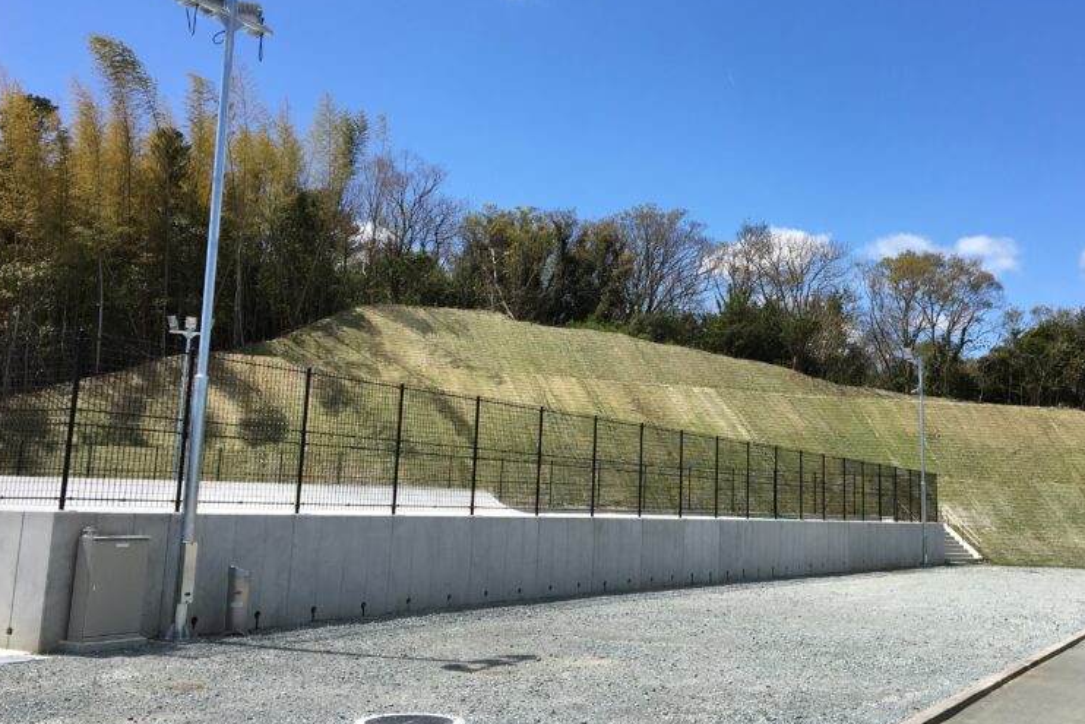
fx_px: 1176
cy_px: 300
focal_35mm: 39
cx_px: 664
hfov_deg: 49.2
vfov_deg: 34.1
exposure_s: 1/1748
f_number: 2.2
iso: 25
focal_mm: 4.15
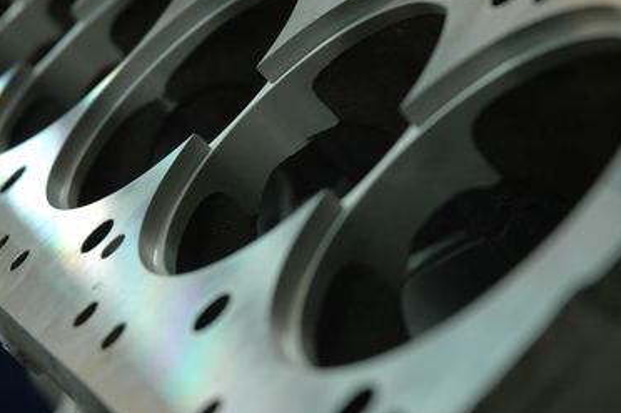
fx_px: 2429
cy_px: 177
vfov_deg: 9.7
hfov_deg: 14.6
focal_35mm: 141
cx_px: 307
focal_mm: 70
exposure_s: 1/20
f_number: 4.5
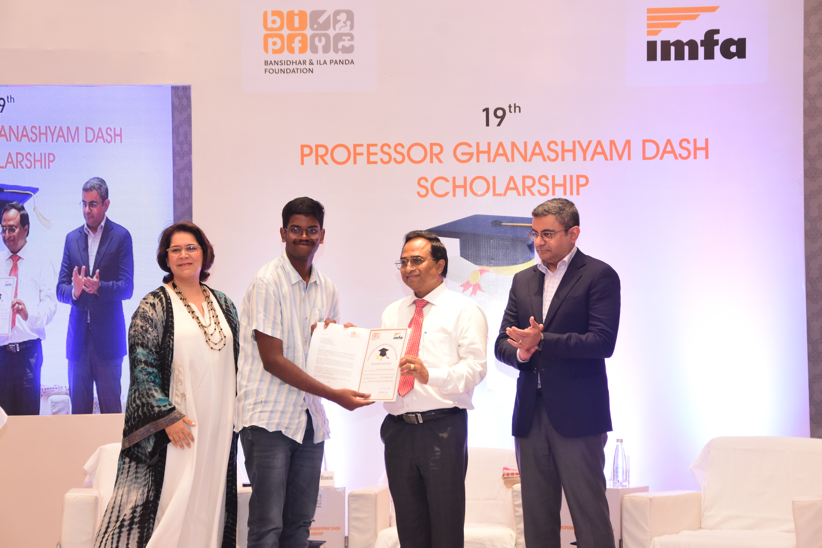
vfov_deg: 15.7
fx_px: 1986
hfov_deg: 23.4
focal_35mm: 87
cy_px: 274
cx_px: 411
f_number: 5.6
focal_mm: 58
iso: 1600
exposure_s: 1/125
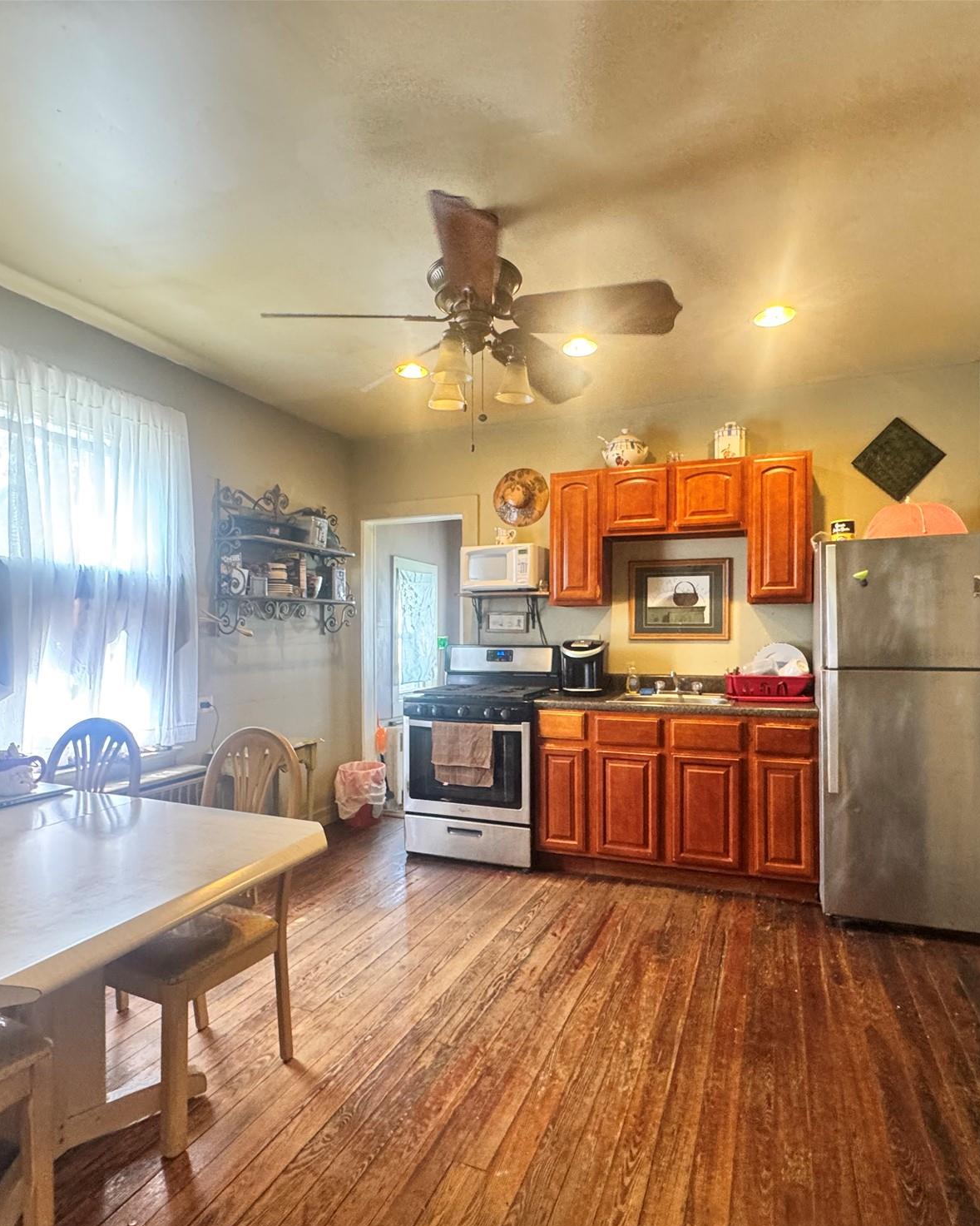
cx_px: 491
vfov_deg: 83.2
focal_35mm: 19
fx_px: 689
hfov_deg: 70.8
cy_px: 638
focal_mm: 2.22
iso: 320
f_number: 2.2
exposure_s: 1/60
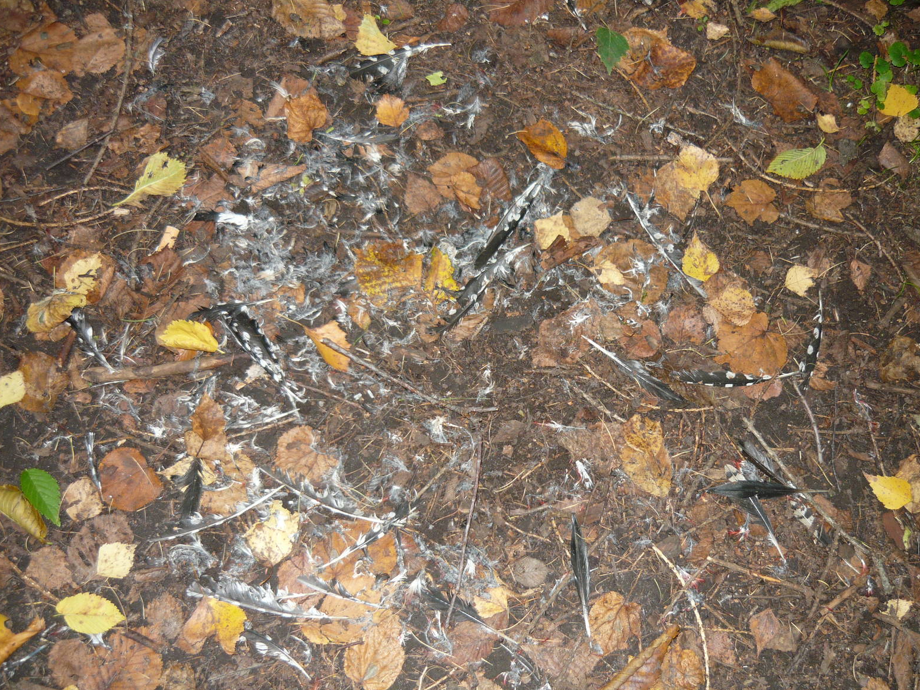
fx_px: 904
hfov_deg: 54.0
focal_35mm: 34
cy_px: 352
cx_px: 468
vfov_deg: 41.8
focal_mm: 5.5
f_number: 2.8
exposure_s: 1/30
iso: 100
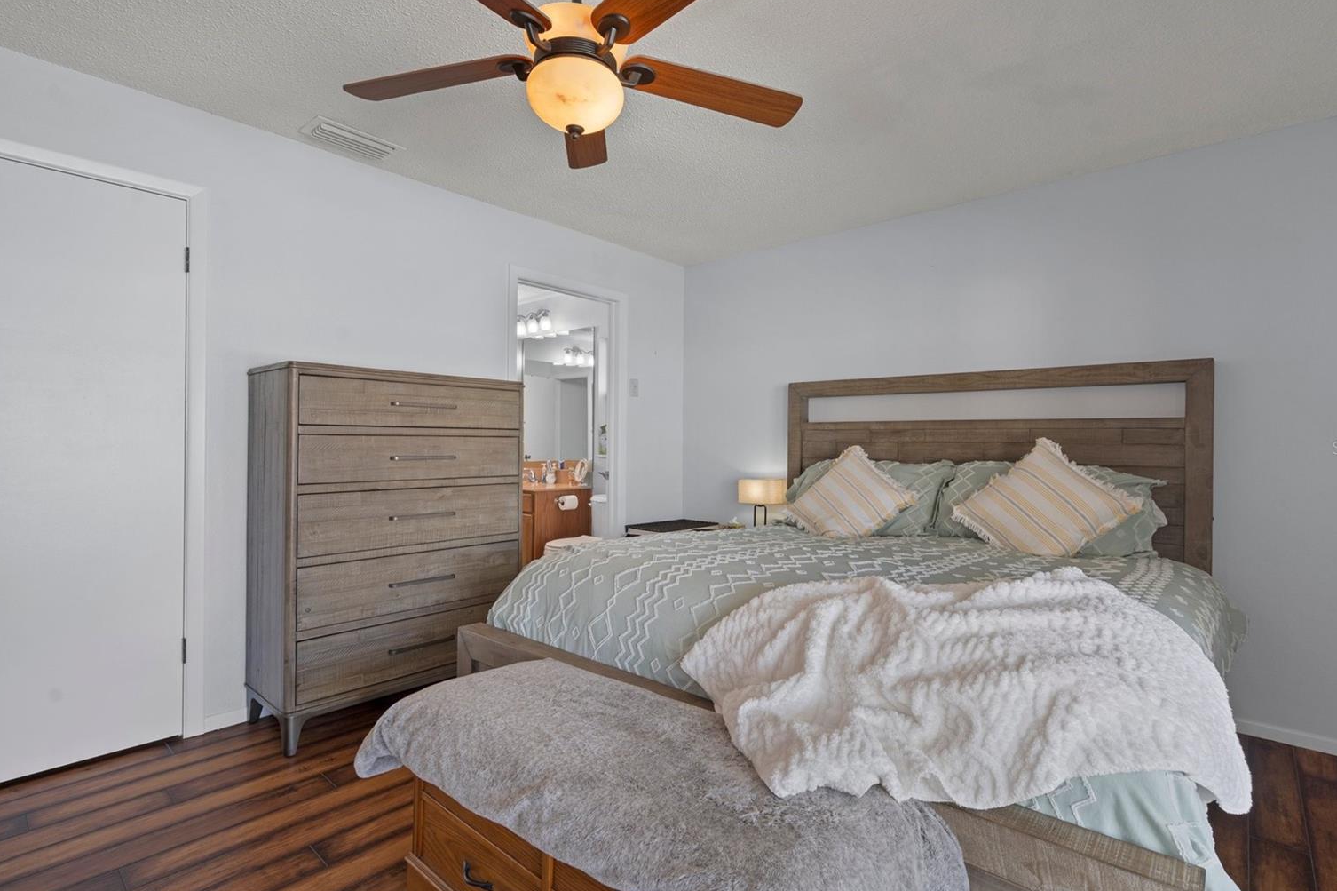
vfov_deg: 70.4
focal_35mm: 17
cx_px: 701
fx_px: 631
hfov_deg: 93.2
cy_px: 448
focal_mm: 16
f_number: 8
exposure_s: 1
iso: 400
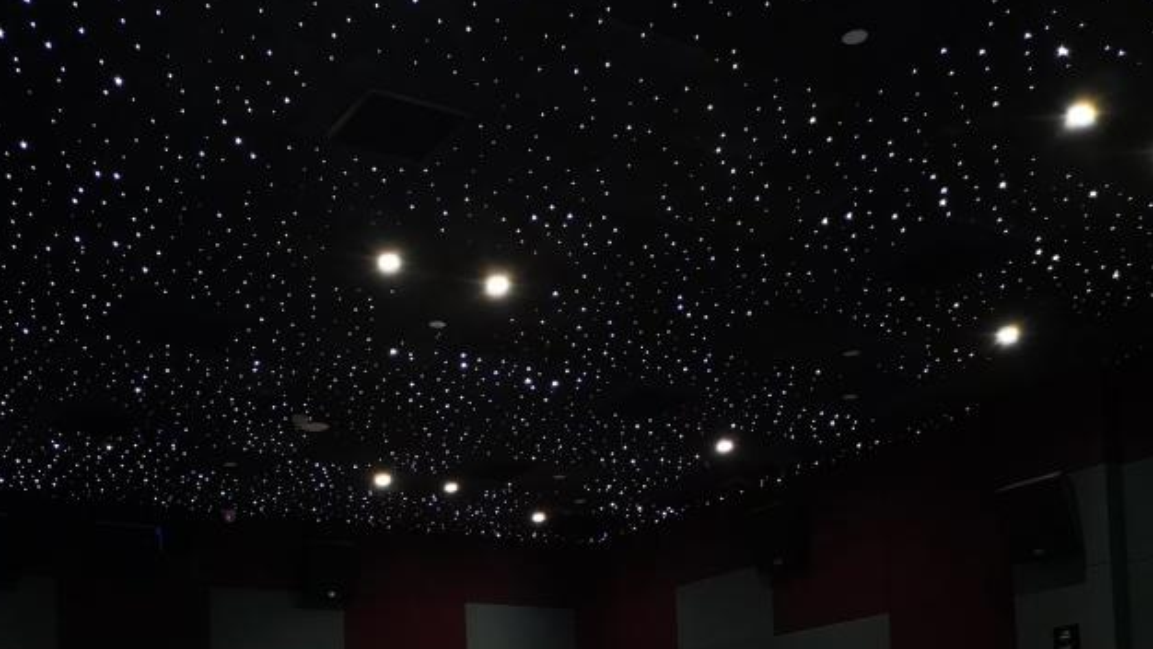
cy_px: 763
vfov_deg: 23.4
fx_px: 1437
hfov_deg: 43.6
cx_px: 492
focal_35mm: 47
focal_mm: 5.58
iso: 800
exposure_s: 1/16.7
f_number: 1.8
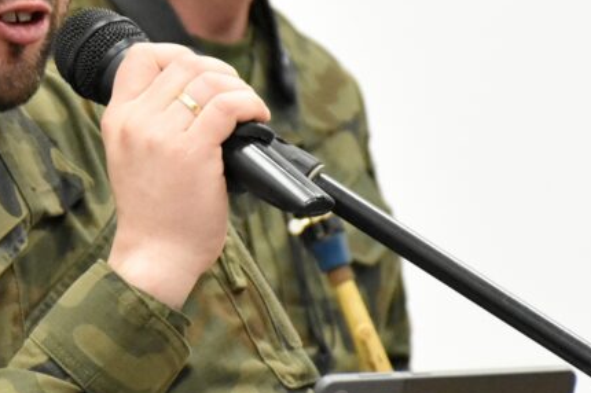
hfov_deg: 4.9
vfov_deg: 3.3
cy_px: 214
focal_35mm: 419
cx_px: 40
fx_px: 6873
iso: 7200
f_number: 5.6
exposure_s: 1/125
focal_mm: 100
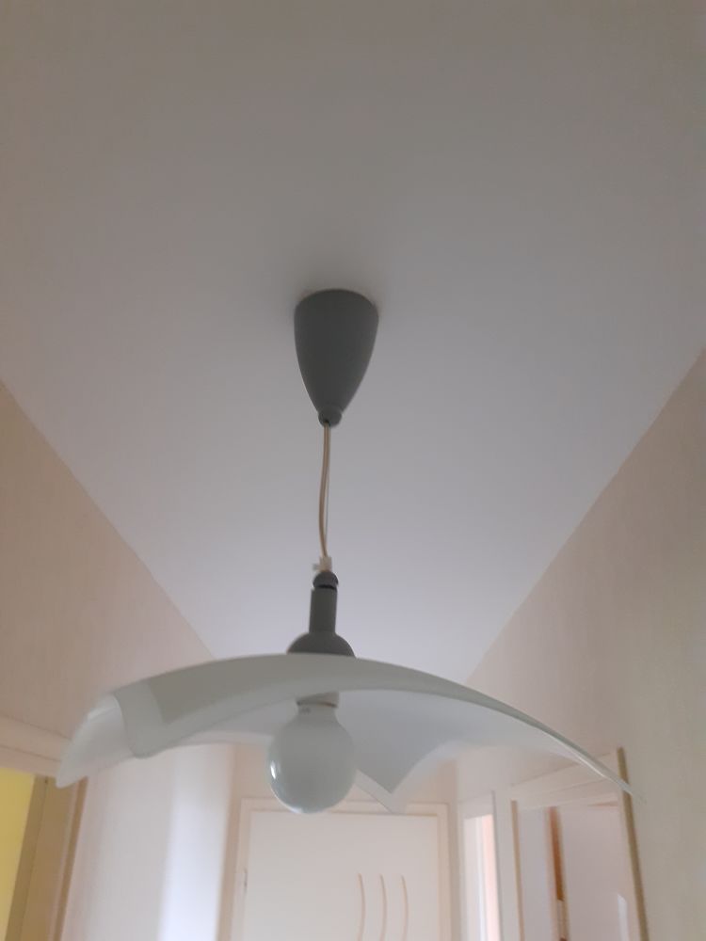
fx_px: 734
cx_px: 353
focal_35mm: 27
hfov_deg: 51.4
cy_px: 470
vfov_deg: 65.3
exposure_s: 1/25
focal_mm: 3.6
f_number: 1.9
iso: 320
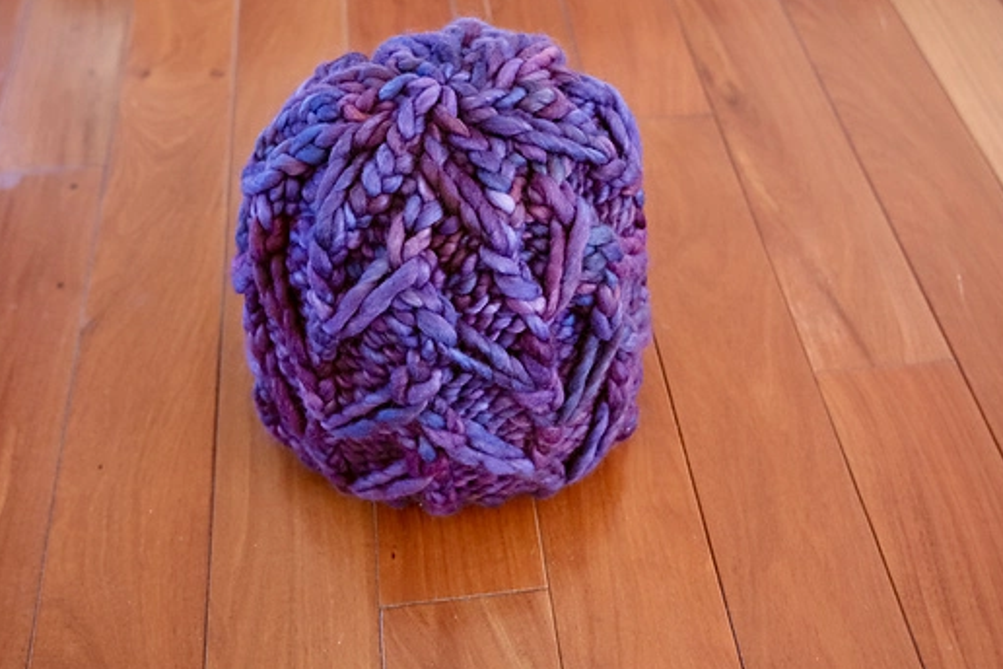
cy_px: 316
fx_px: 1003
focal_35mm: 36
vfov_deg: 36.9
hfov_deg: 53.1
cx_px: 468
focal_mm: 19.2
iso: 2000
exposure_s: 1/100
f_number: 4
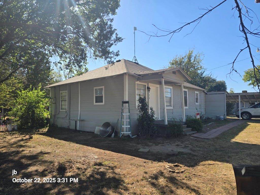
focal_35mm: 23
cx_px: 130
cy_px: 98
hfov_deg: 73.9
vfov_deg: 58.9
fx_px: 173
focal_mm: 6.3
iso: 12
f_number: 1.7
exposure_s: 1/475
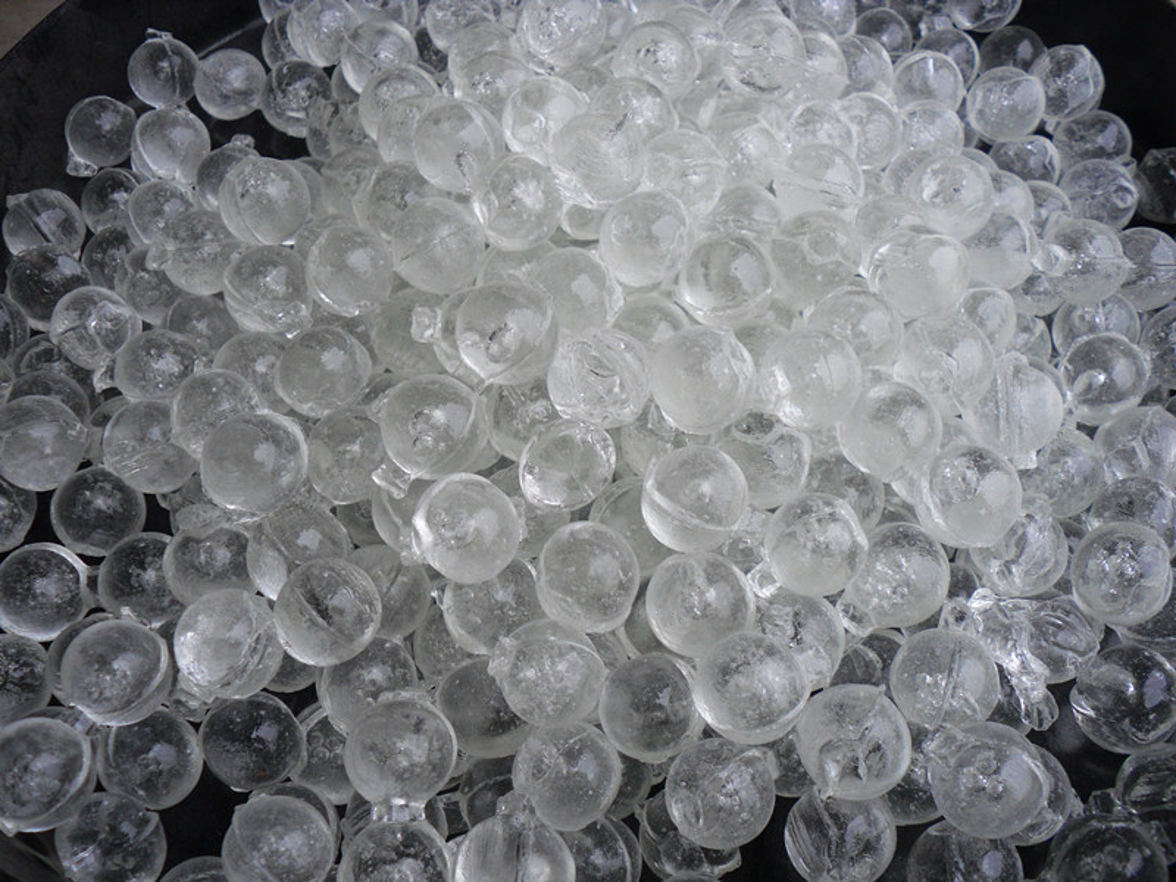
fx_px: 1189
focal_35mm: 35
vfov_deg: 40.7
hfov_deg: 52.6
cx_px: 588
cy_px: 441
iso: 100
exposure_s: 1/90
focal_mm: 6.3
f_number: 3
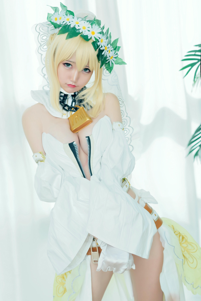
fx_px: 485
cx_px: 100
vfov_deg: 34.5
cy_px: 150
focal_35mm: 58
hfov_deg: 23.4
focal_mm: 58
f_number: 2.8
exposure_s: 1/200
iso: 100
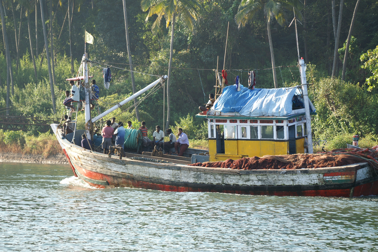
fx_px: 1574
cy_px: 126
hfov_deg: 13.7
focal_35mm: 150
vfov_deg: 9.1
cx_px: 189
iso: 200
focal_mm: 100
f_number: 5.6
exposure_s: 1/400
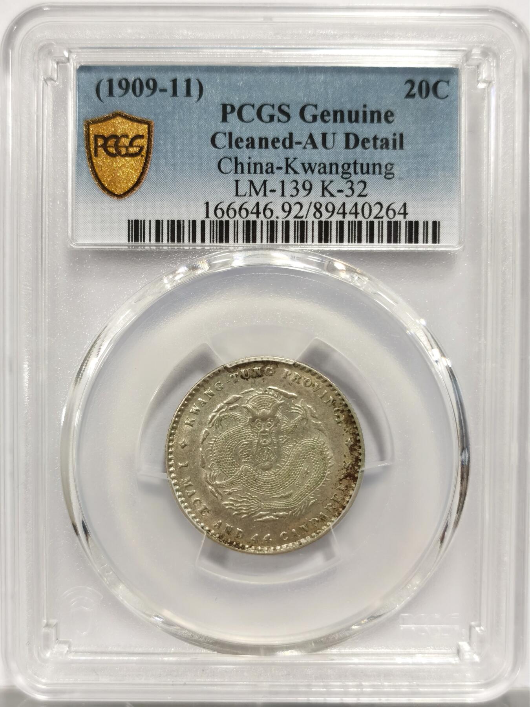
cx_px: 265
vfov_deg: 35.5
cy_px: 354
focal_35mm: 54
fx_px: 1102
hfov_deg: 27.0
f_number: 16
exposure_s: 1/100
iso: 100
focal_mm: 5.56
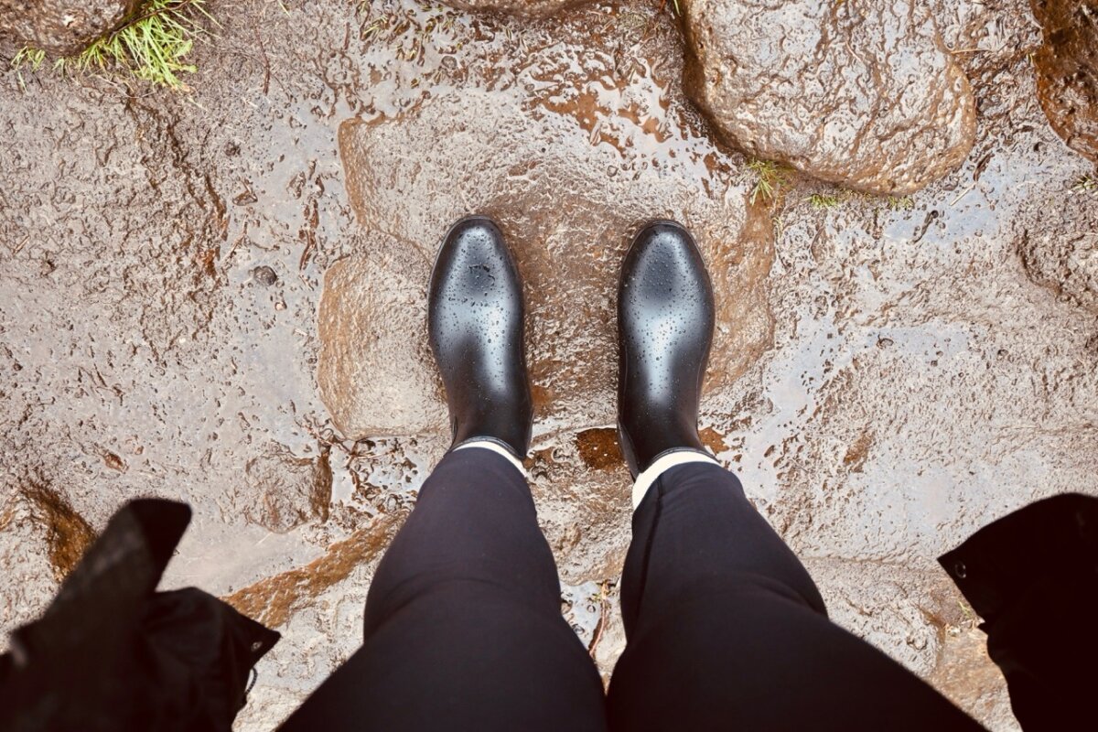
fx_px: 984
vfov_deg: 40.8
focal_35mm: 32
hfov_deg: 58.3
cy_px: 366
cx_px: 549
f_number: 4
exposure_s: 1/160
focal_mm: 21.5
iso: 400
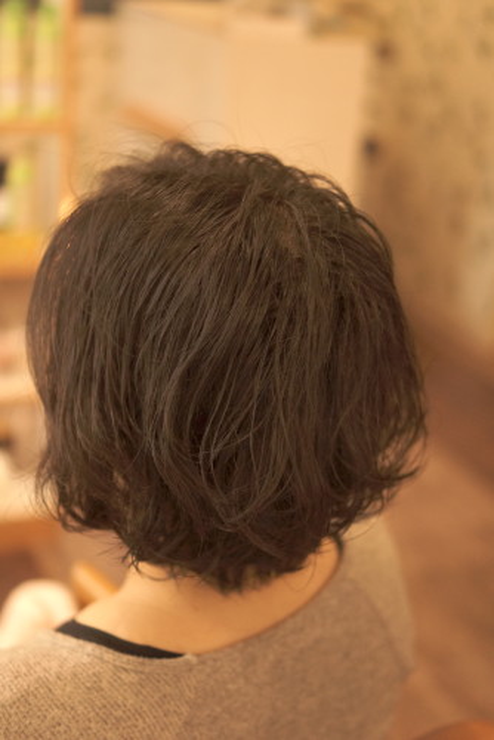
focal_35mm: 52
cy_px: 370
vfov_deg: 37.8
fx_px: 1079
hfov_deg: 25.8
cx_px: 247
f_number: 1.8
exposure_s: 1/1250
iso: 800
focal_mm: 35
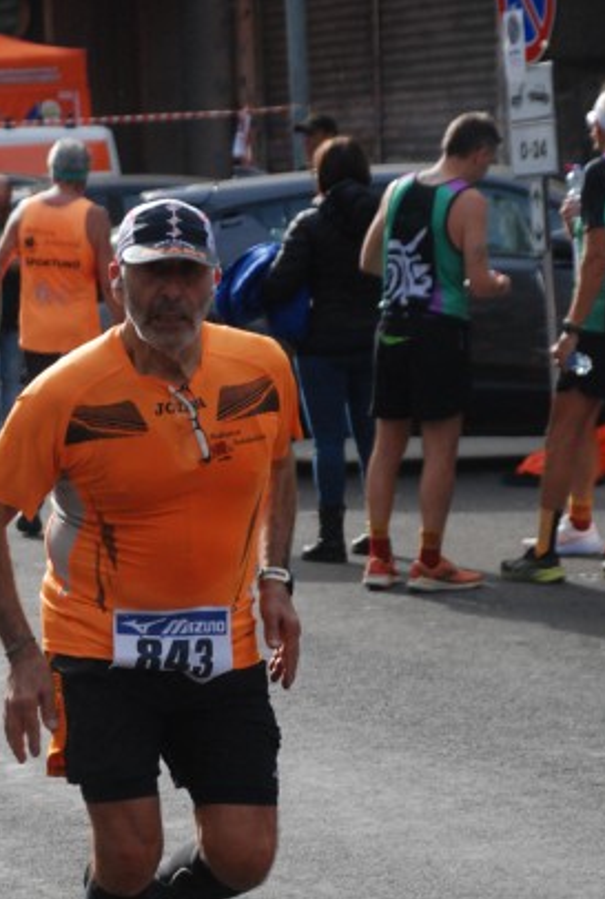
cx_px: 196
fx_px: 3884
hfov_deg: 8.9
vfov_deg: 13.2
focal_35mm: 155
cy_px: 589
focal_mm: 70
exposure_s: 1/1250
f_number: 5.6
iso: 1000
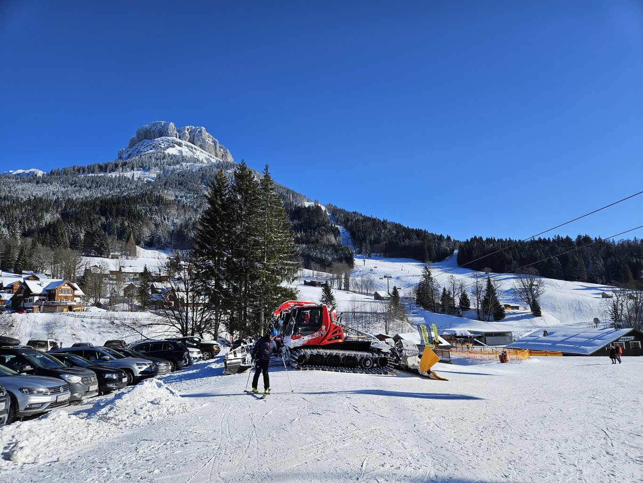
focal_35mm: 23
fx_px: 427
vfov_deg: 58.9
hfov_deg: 73.9
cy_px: 242
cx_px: 322
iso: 25
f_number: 1.8
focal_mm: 5.4
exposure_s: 1/2283
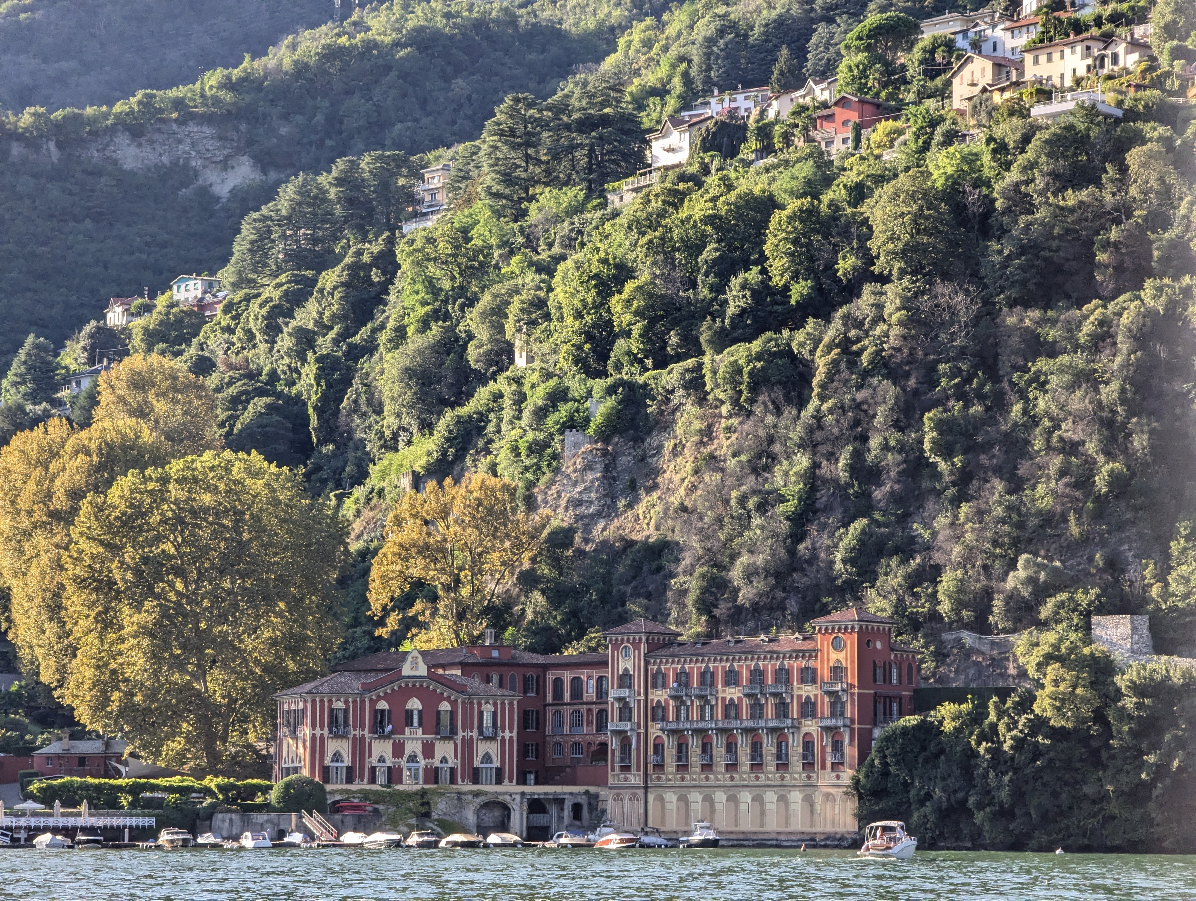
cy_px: 450
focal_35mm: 106
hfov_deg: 18.5
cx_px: 598
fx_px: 3668
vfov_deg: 14.0
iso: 471
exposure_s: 1/1495
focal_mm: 19
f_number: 3.5
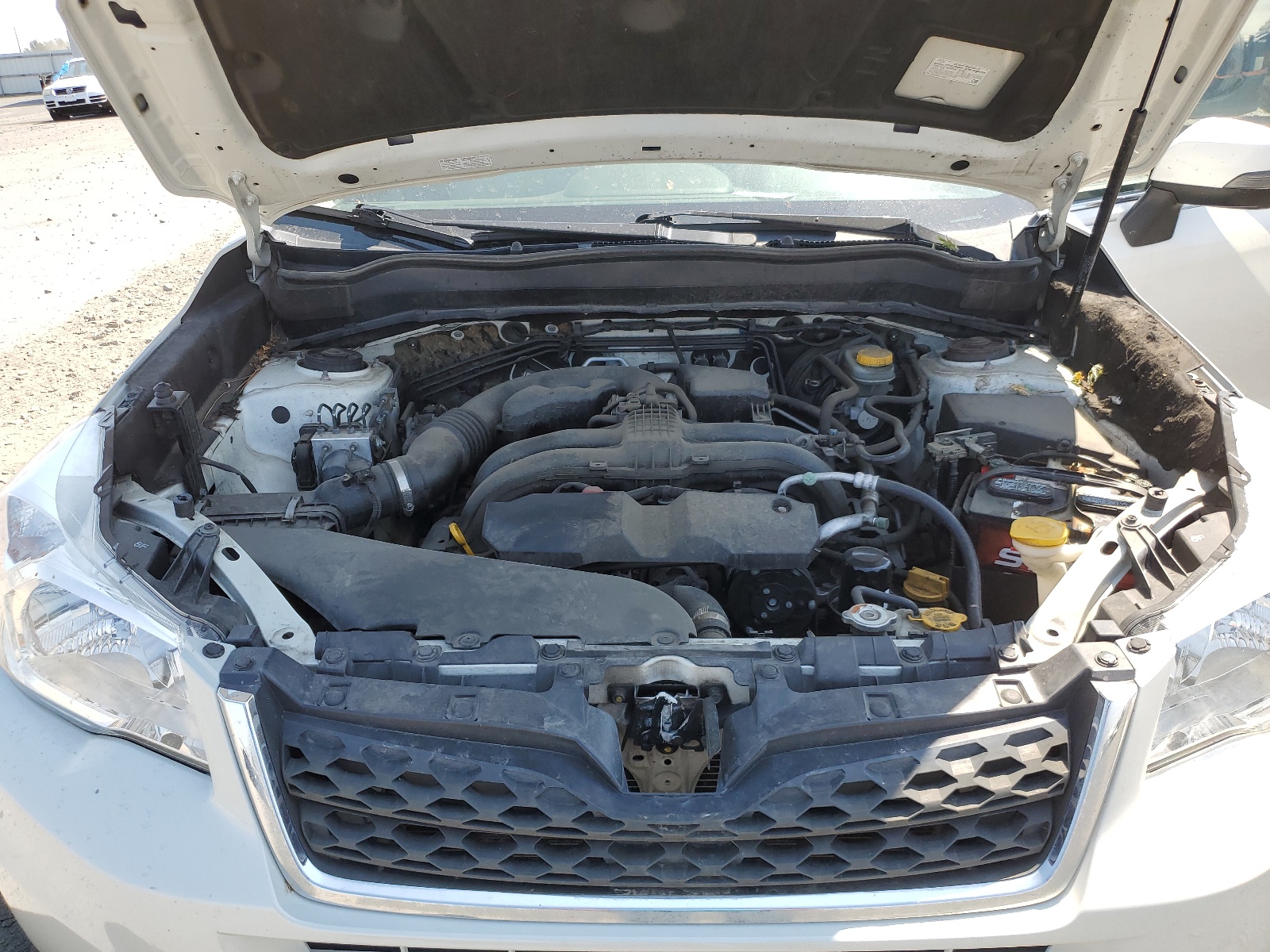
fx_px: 954
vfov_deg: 53.1
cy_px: 476
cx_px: 635
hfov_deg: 67.3
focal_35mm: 26
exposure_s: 1/909
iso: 50
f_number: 1.5
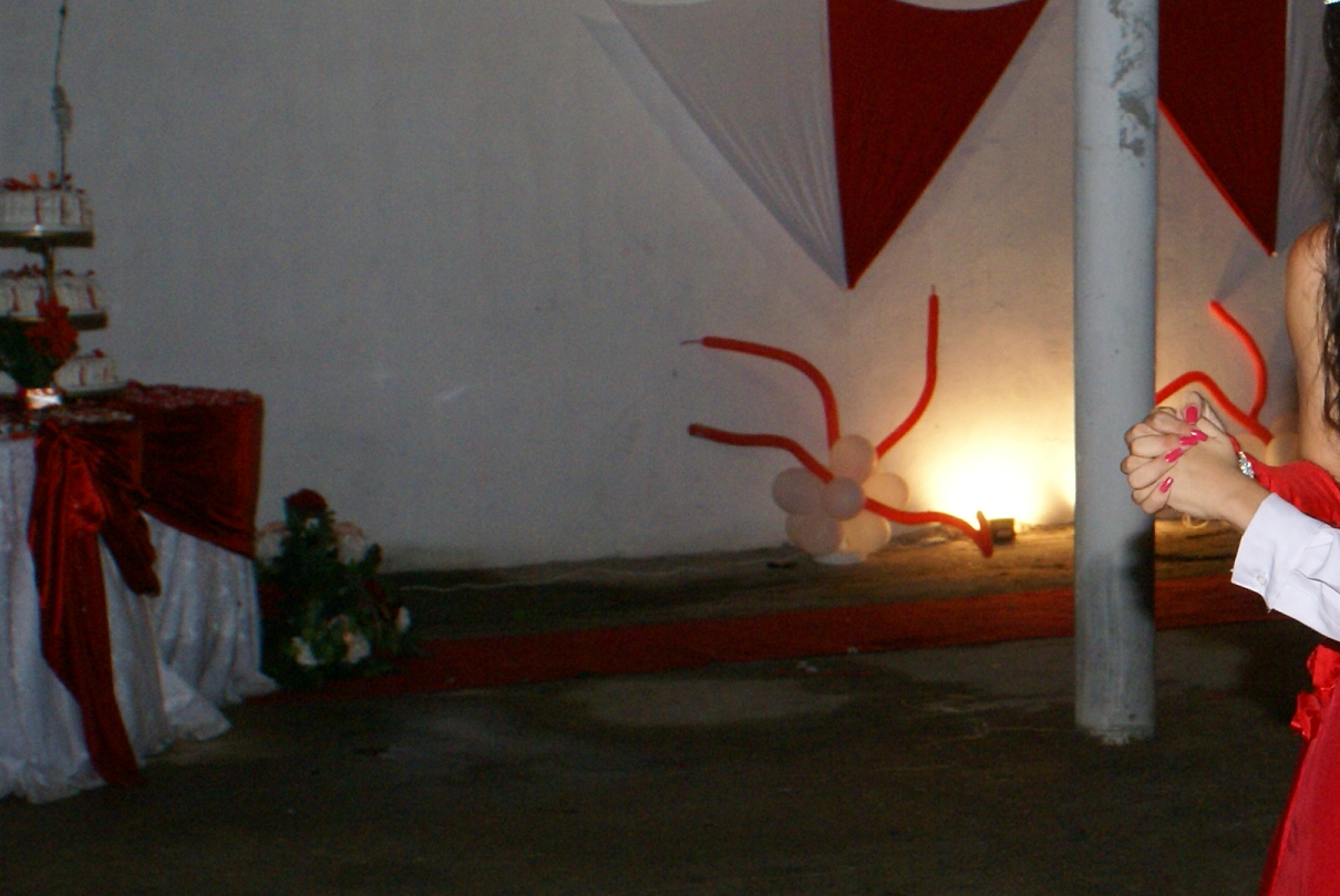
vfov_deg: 17.3
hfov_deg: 24.2
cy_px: 607
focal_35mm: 79
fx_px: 2943
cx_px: 1432
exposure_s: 1/60
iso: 400
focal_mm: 22
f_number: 5.6
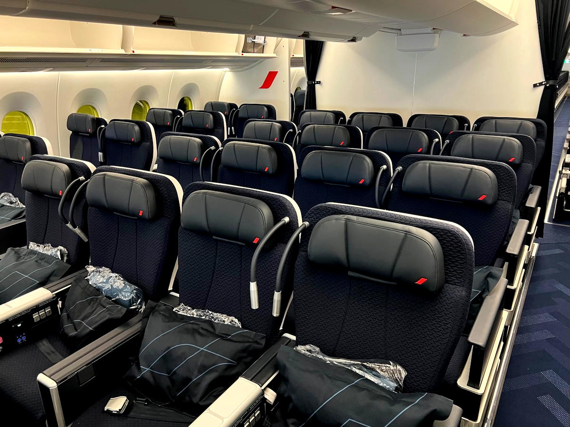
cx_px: 285
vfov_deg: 53.1
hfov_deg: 67.3
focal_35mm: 26
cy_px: 214
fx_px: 428
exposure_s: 1/38
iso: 500
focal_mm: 5.7
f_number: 1.5
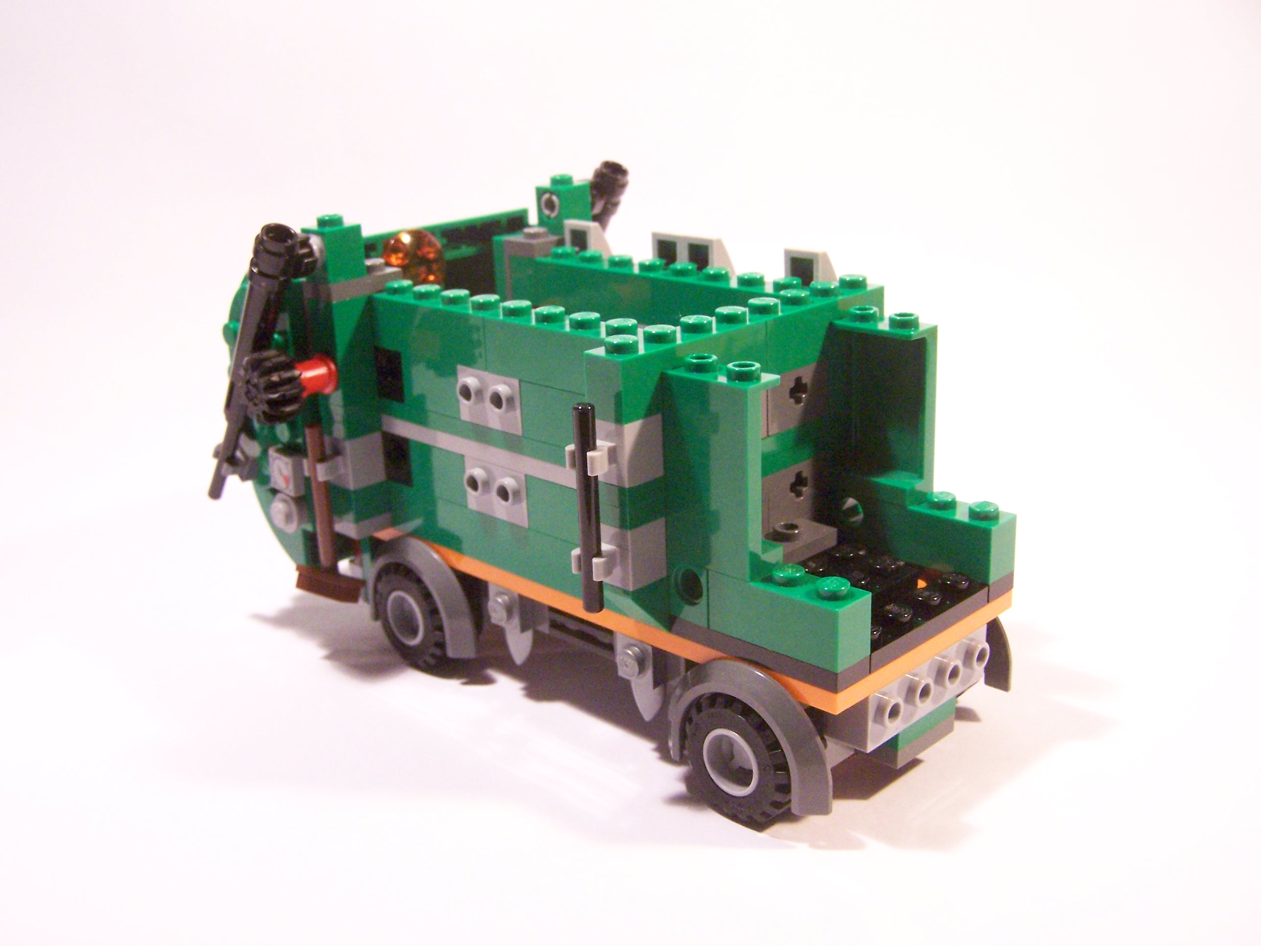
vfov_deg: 37.7
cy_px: 473
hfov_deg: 49.0
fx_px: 1384
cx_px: 630
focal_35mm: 38
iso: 400
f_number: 3.2
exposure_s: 1/45
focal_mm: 6.3
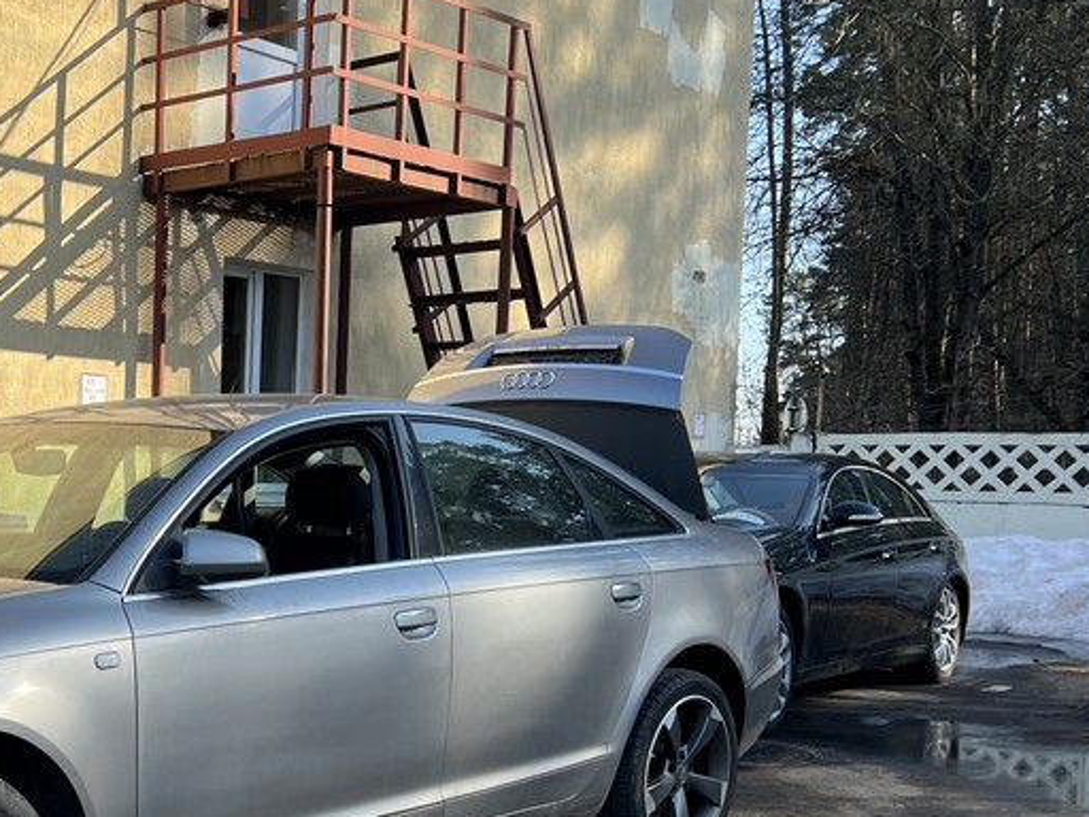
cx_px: 23
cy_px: 621
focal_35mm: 52
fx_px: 1636
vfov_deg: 27.6
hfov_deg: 33.9
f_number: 1.5
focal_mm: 5.7
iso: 50
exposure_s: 1/1575
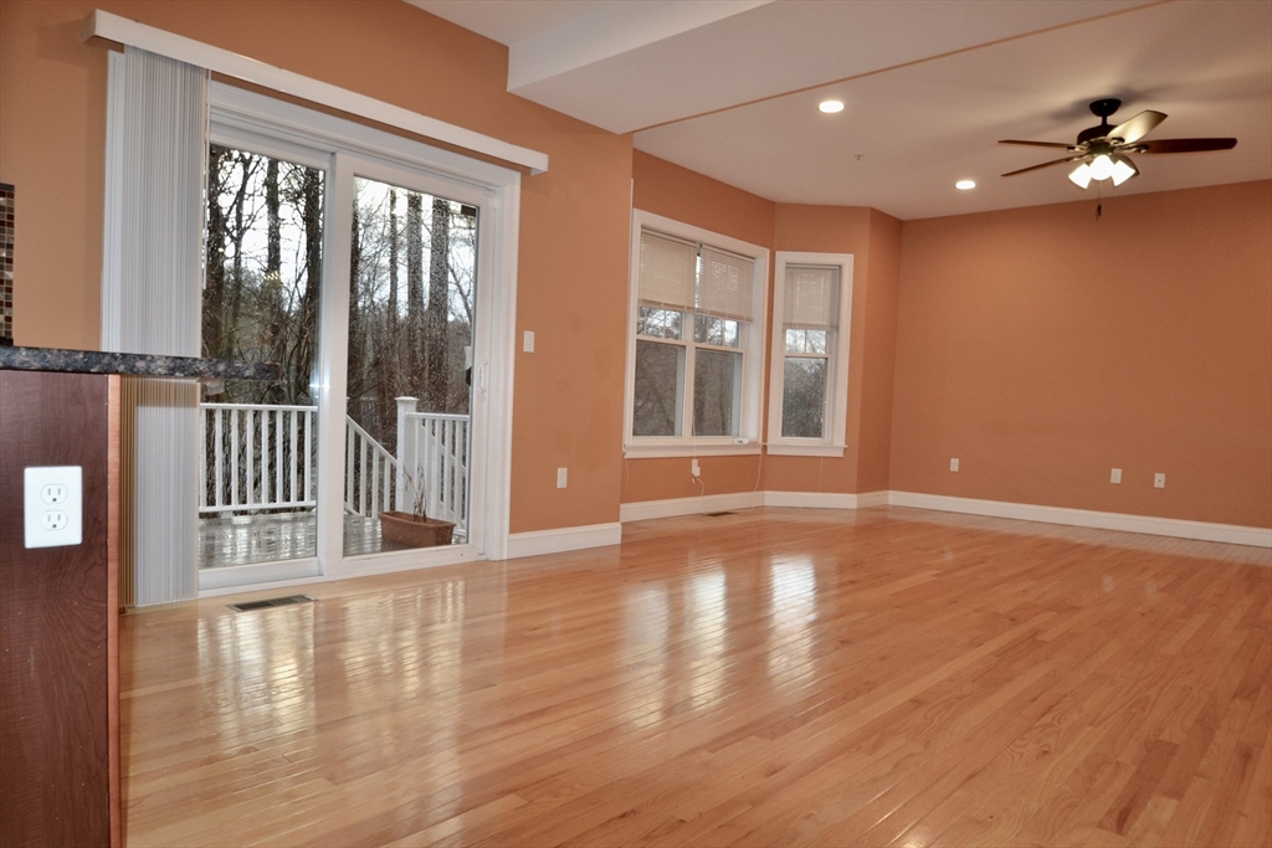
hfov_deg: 77.3
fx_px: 795
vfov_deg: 56.2
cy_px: 424
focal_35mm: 22
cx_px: 636
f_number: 4
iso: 400
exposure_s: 1/60
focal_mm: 15
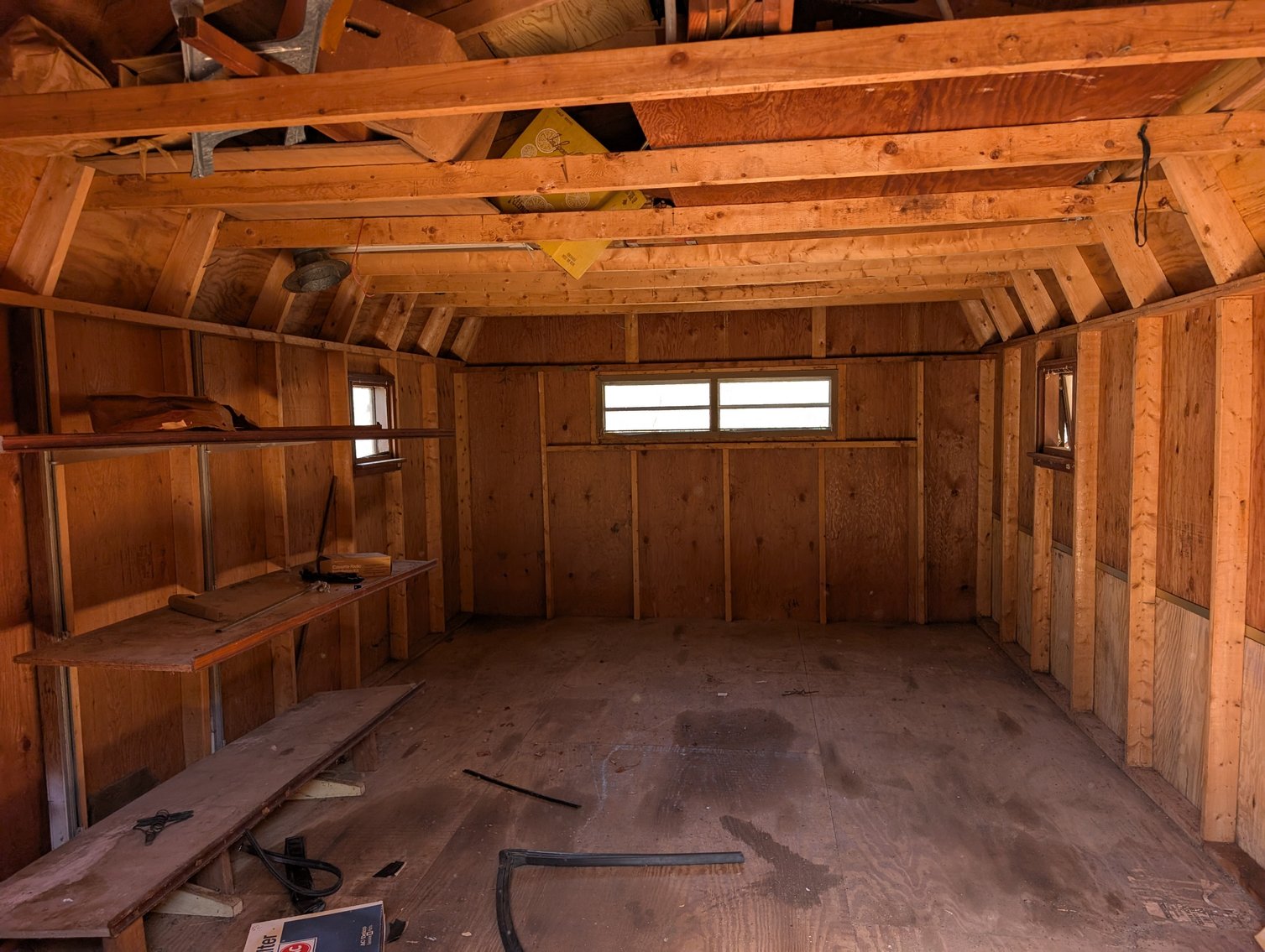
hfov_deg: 71.5
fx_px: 878
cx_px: 632
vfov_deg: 56.9
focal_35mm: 24
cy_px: 476
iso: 116
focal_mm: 6.9
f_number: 1.68
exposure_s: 1/107
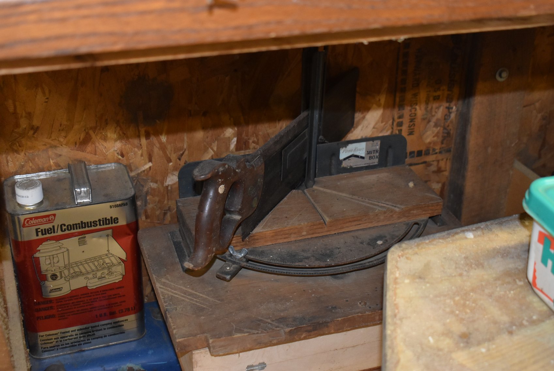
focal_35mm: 54
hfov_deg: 36.8
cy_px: 186
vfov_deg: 25.1
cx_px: 277
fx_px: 832
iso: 2000
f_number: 4.8
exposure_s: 1/60
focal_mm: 36
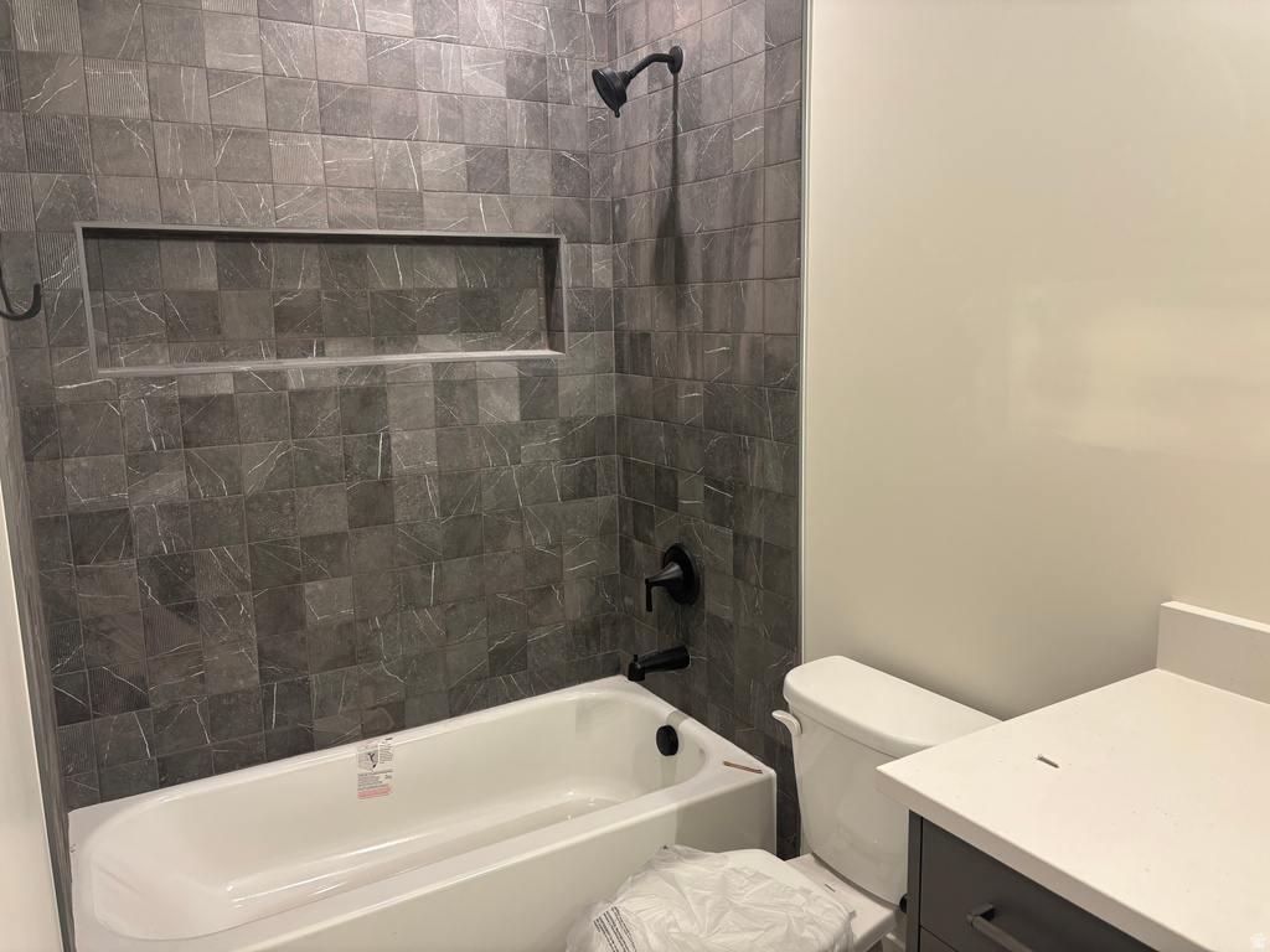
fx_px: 954
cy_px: 476
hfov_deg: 67.3
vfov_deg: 53.1
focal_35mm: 26
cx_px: 635
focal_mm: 5.96
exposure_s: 1/60
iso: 125
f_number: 1.6
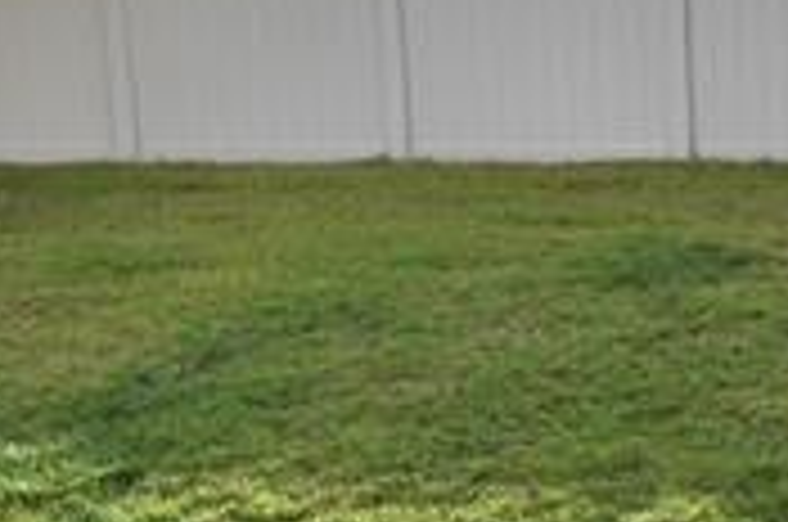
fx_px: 1923
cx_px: 1045
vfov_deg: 14.8
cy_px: 680
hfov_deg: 20.9
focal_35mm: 88
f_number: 8
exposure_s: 1/250
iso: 220
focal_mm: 10
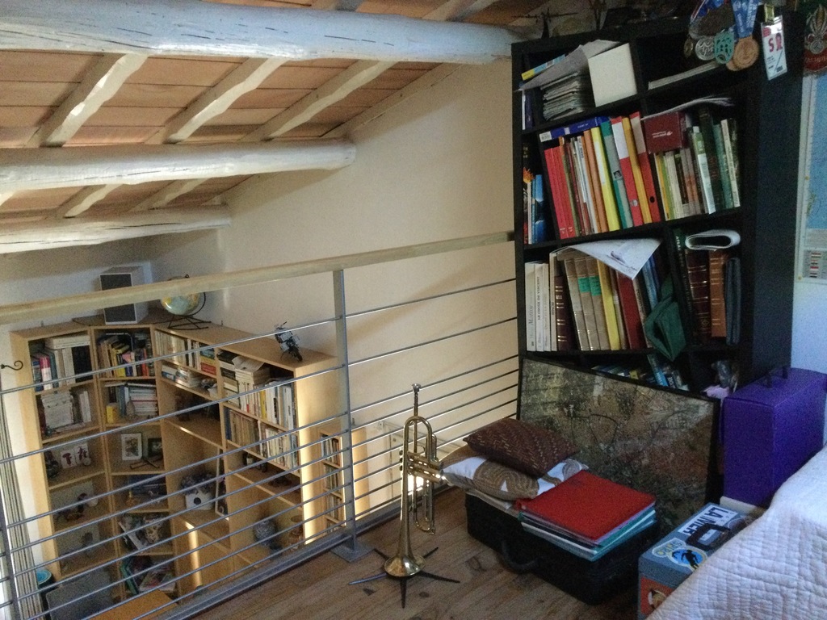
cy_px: 310
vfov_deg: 45.4
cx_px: 414
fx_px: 741
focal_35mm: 31
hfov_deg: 58.4
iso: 640
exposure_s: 1/17
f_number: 2.4
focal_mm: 3.3
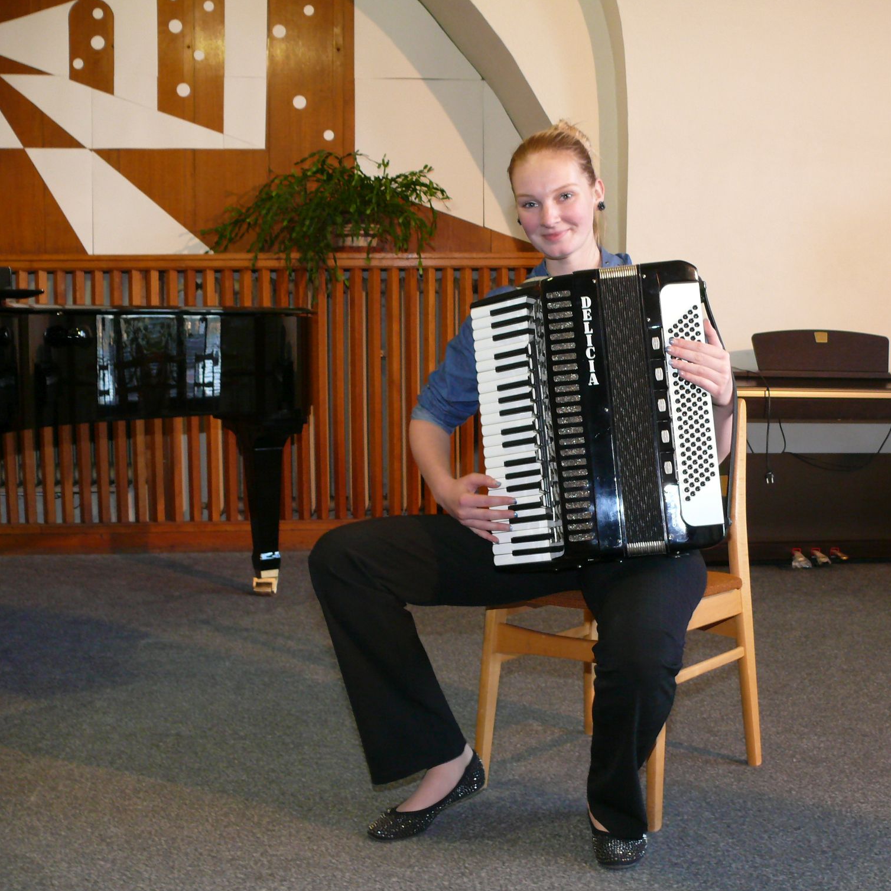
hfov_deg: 39.6
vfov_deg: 40.0
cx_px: 586
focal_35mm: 42
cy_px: 451
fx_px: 1223
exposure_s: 1/15
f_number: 2.8
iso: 200
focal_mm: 7.4
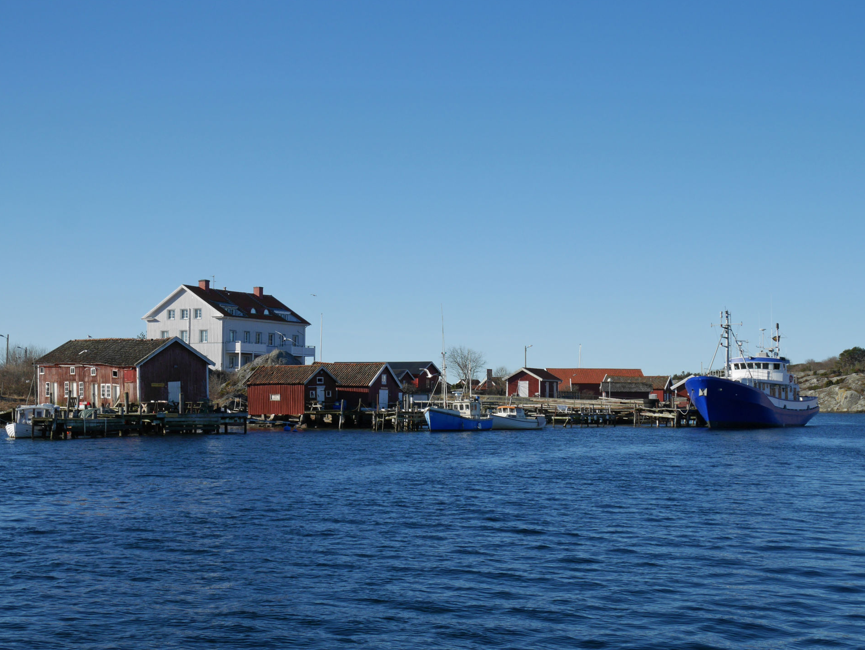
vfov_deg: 26.1
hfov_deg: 34.3
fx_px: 1400
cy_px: 325
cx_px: 420
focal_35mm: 56
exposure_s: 1/400
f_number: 10
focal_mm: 26
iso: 200
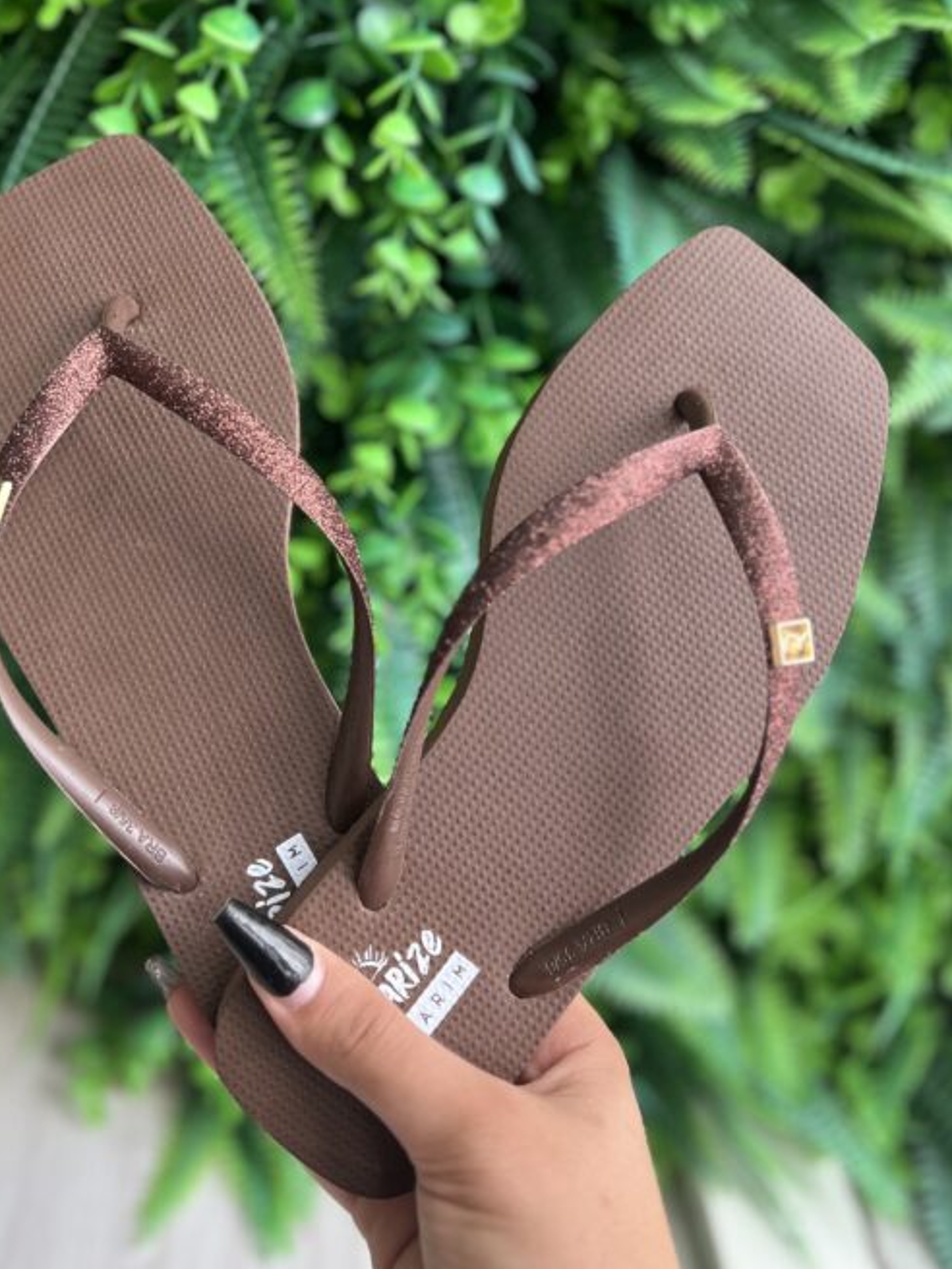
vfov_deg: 49.5
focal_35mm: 37
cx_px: 362
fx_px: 1357
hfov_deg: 38.4
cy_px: 454
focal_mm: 5.7
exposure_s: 1/120
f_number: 1.5
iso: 50
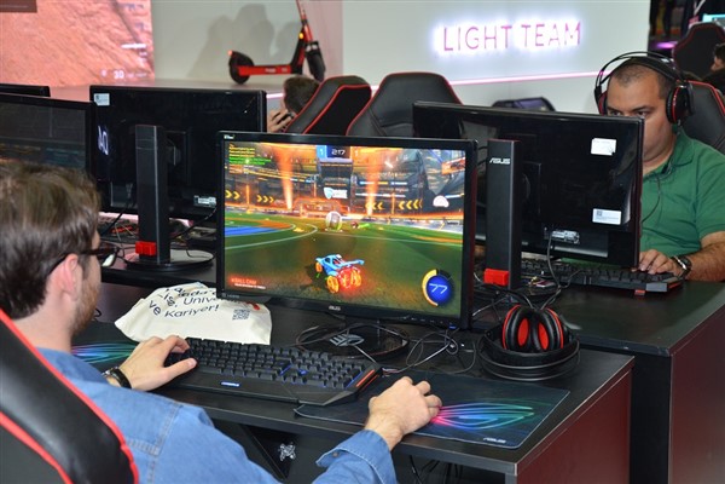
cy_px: 242
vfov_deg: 22.6
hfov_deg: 33.4
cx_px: 362
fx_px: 1208
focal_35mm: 60
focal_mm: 40
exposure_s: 1/60
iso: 800
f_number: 4.5
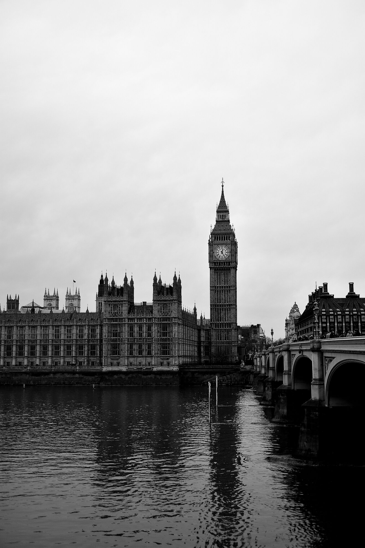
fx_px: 639
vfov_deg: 46.4
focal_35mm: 42
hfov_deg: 31.9
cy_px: 274
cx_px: 182
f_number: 4
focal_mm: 28
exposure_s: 1/640
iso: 100
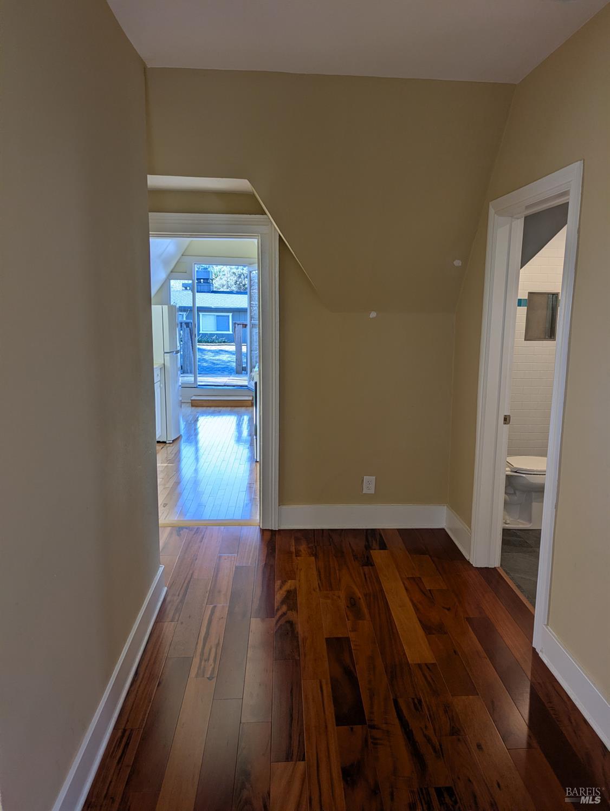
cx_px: 305
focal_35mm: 25
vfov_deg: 69.4
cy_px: 406
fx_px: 587
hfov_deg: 54.9
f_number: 1.89
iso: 57
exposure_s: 1/120
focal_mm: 5.43
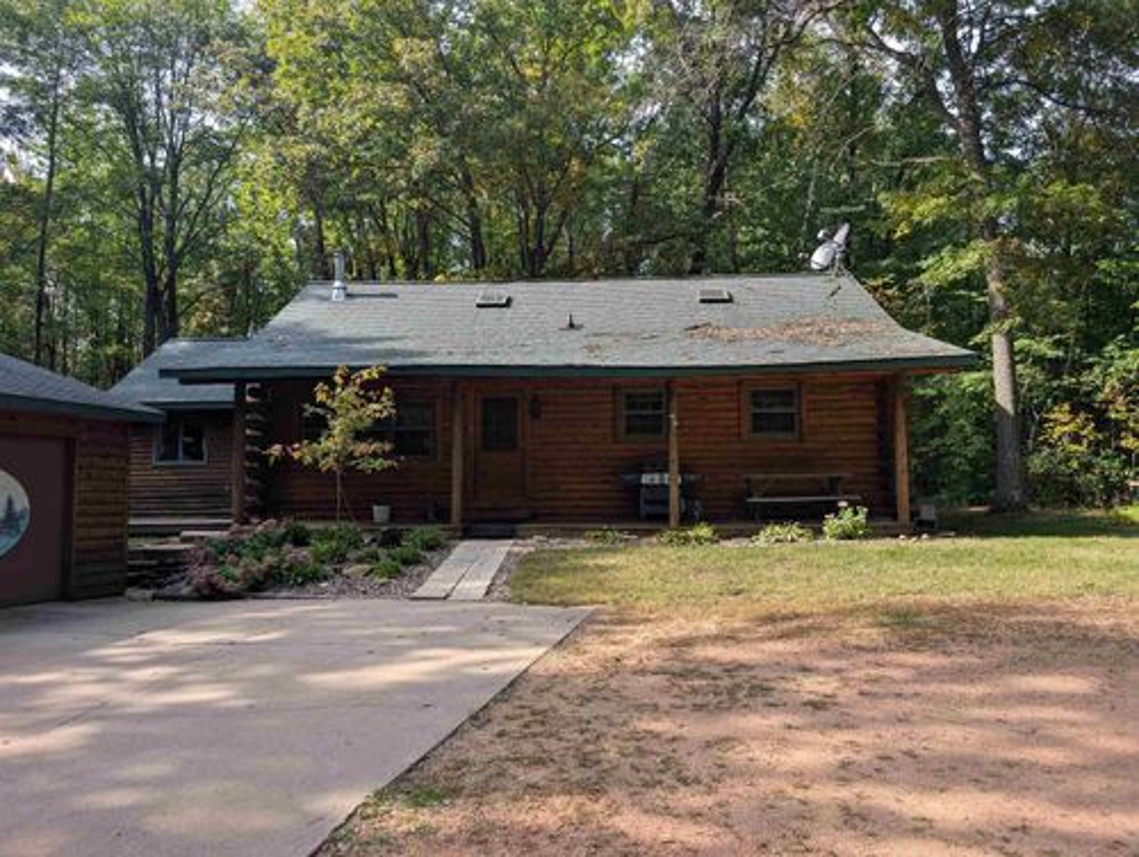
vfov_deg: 56.9
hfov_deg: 71.5
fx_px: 790
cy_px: 428
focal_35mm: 24
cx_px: 570
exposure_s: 1/256
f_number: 1.68
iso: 18
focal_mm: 6.9
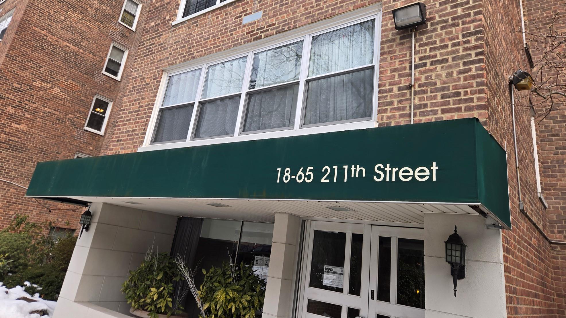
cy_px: 115
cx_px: 285
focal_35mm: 26
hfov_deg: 71.9
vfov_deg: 43.9
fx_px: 390
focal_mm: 5.4
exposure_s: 1/588
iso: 25
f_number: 1.8
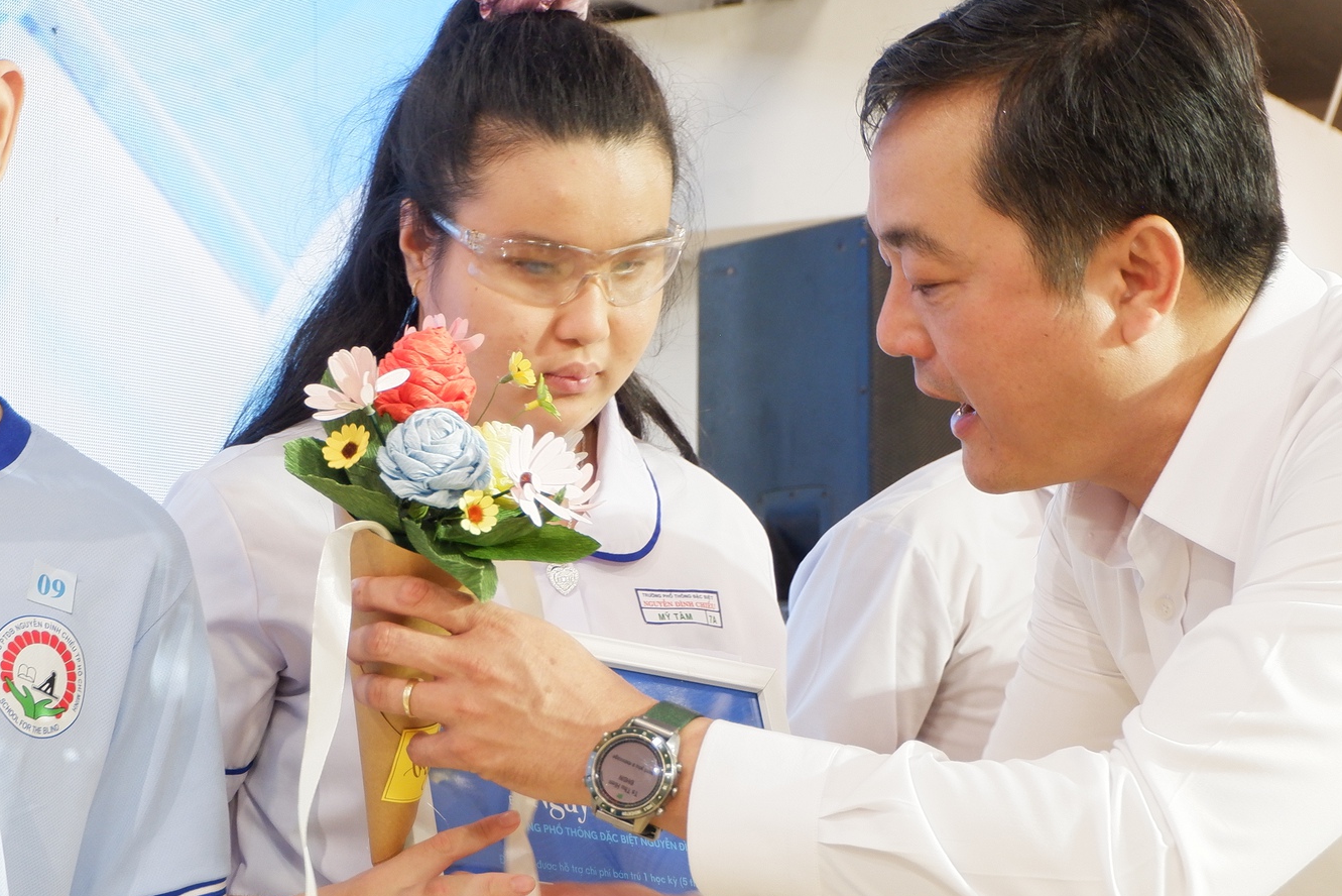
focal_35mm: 75
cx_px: 531
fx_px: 2796
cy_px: 665
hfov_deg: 26.9
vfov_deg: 18.1
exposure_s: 1/56
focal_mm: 26.9
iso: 640
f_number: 4.5
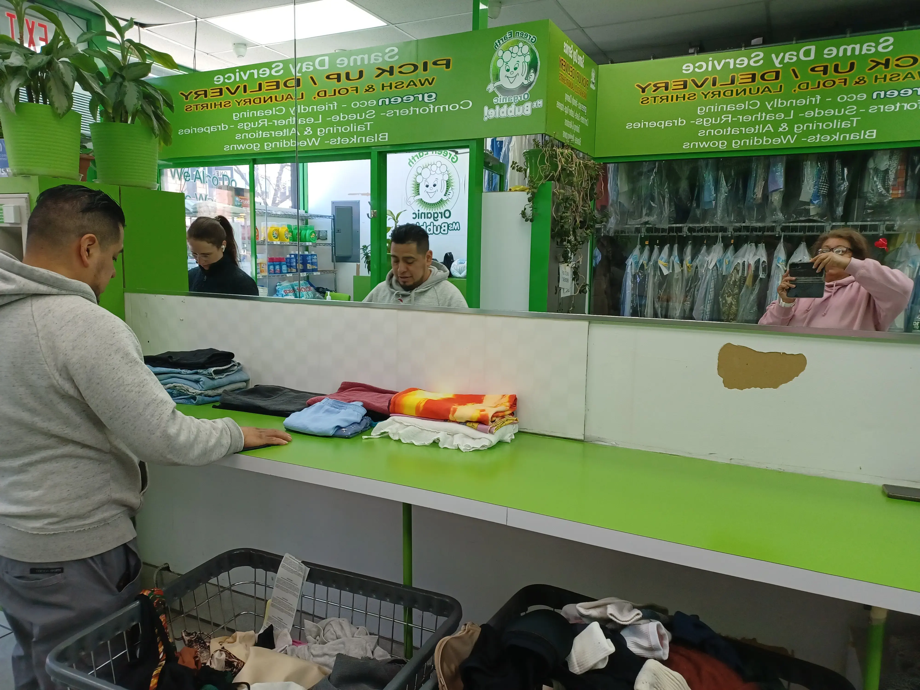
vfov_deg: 54.9
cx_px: 460
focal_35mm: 25
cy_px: 345
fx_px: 664
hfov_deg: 69.4
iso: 115
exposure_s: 1/60
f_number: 1.8
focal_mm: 4.6
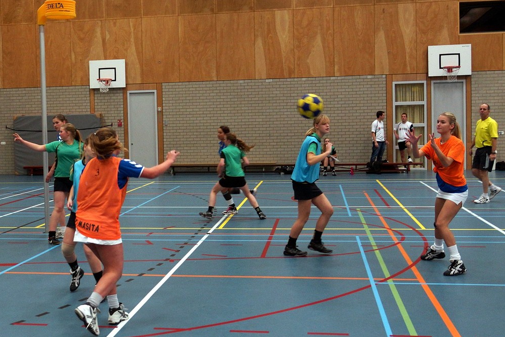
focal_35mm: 34
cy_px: 166
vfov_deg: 38.9
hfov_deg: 55.8
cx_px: 250
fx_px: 477
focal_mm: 22
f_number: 2.8
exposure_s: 1/200
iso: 640
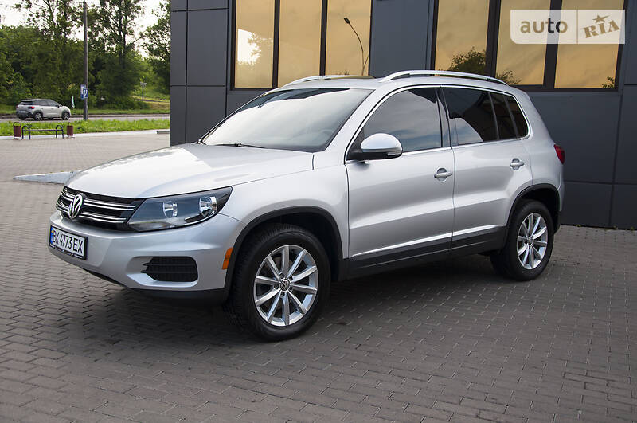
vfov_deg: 35.4
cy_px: 212
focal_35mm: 38
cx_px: 318
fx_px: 663
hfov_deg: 51.3
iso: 100
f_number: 5.6
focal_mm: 25
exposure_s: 1/320
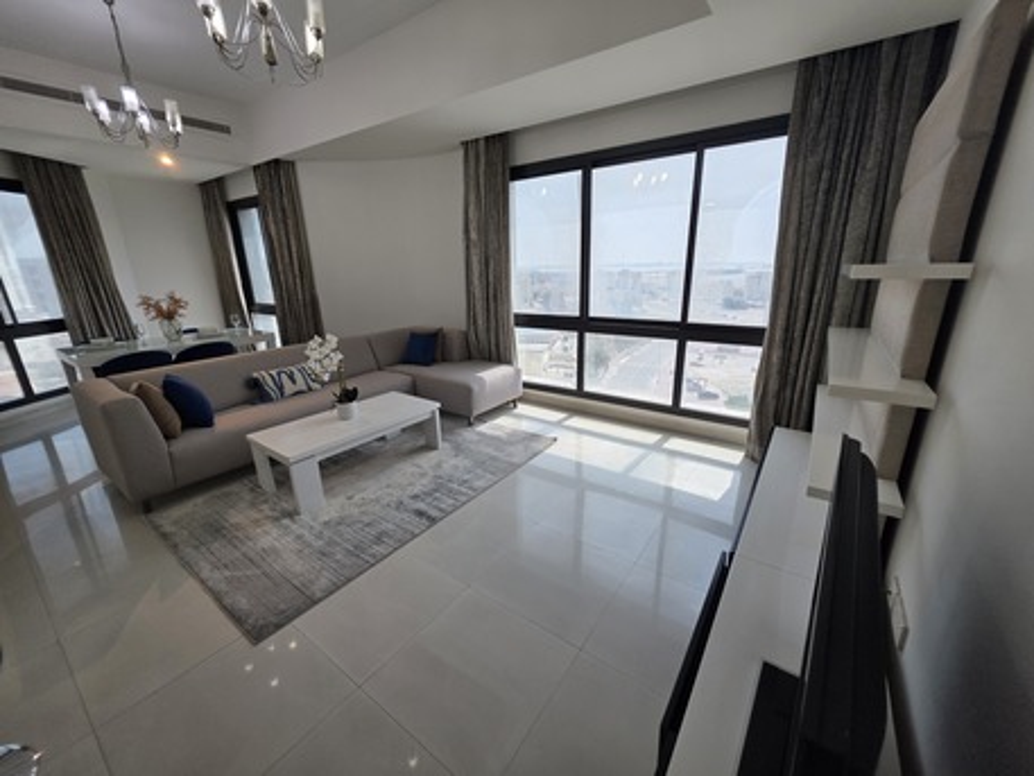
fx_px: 388
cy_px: 388
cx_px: 517
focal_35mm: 13
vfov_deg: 89.9
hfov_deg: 106.2
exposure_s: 1/100
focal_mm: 2.2
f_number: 1.9
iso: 64
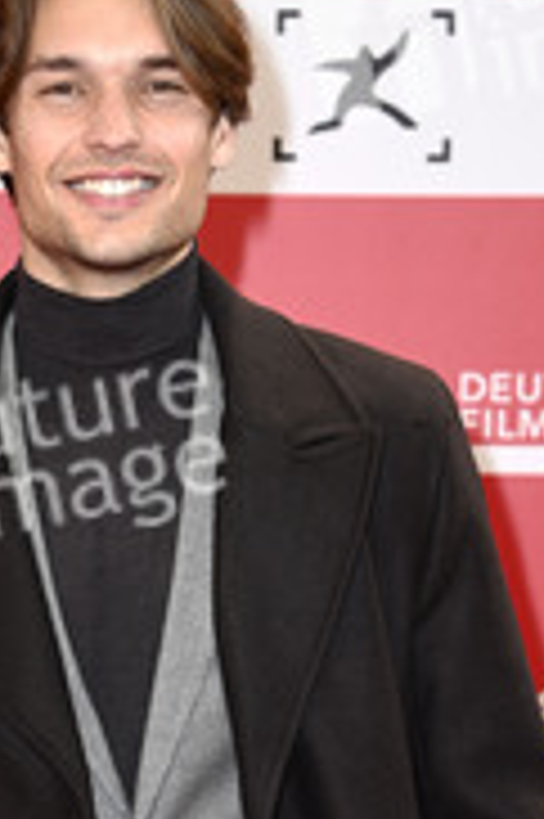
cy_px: 693
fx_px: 3883
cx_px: 126
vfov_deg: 12.0
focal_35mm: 171
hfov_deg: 8.0
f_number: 5.6
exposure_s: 1/250
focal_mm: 78
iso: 500
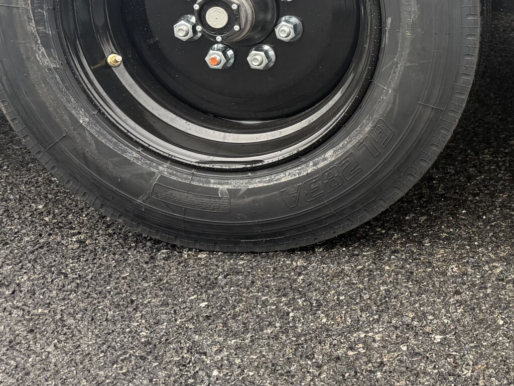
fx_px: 891
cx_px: 547
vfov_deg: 23.9
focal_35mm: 60
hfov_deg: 29.4
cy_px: 62
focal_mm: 6.76
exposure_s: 1/443
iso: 80
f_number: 1.78
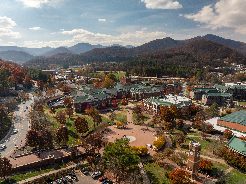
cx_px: 123
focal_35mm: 24
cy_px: 92
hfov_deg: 71.6
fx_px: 170
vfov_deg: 56.8
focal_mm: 12.29
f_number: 4
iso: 100
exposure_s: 1/200
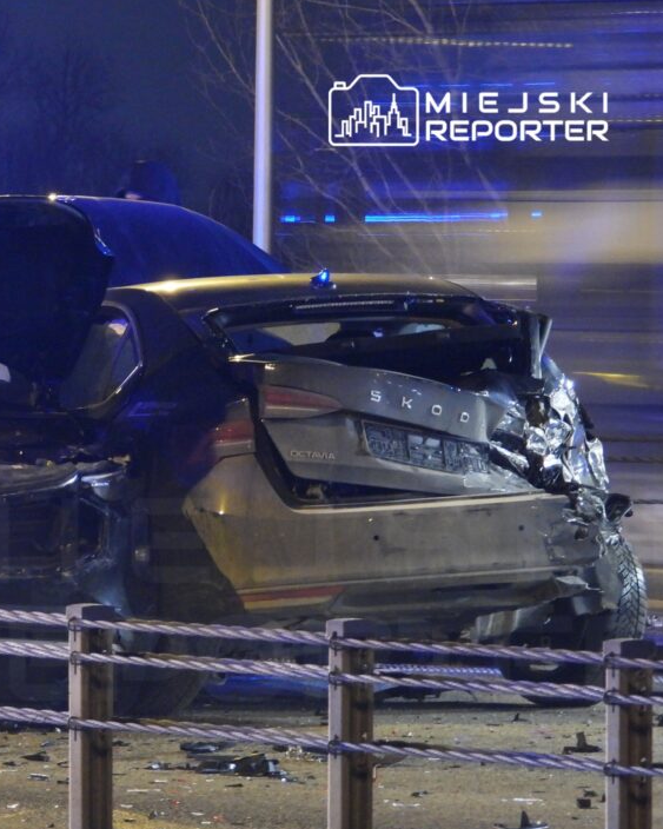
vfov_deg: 5.3
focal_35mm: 362
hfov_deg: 4.3
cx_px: 102
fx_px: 8881
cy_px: 451
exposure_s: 1/3
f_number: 4.5
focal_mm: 45.8
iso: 800
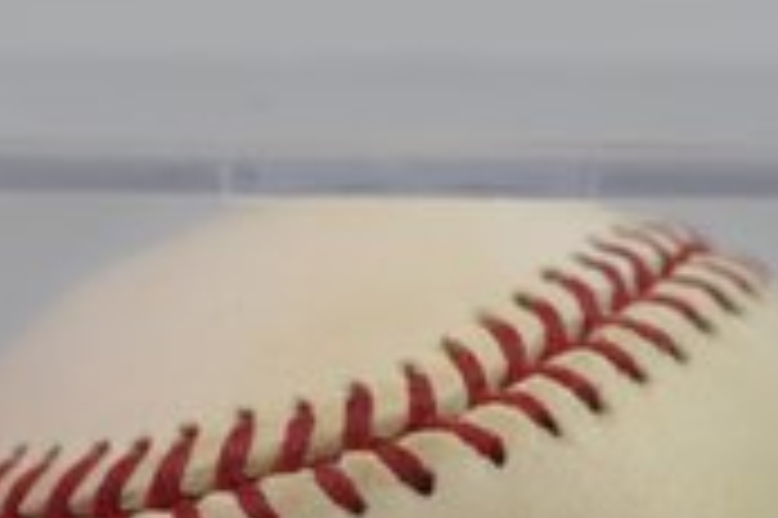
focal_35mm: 247
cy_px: 890
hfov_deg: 8.3
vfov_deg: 5.5
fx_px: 5333
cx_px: 405
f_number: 4
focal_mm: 40
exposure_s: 1/60
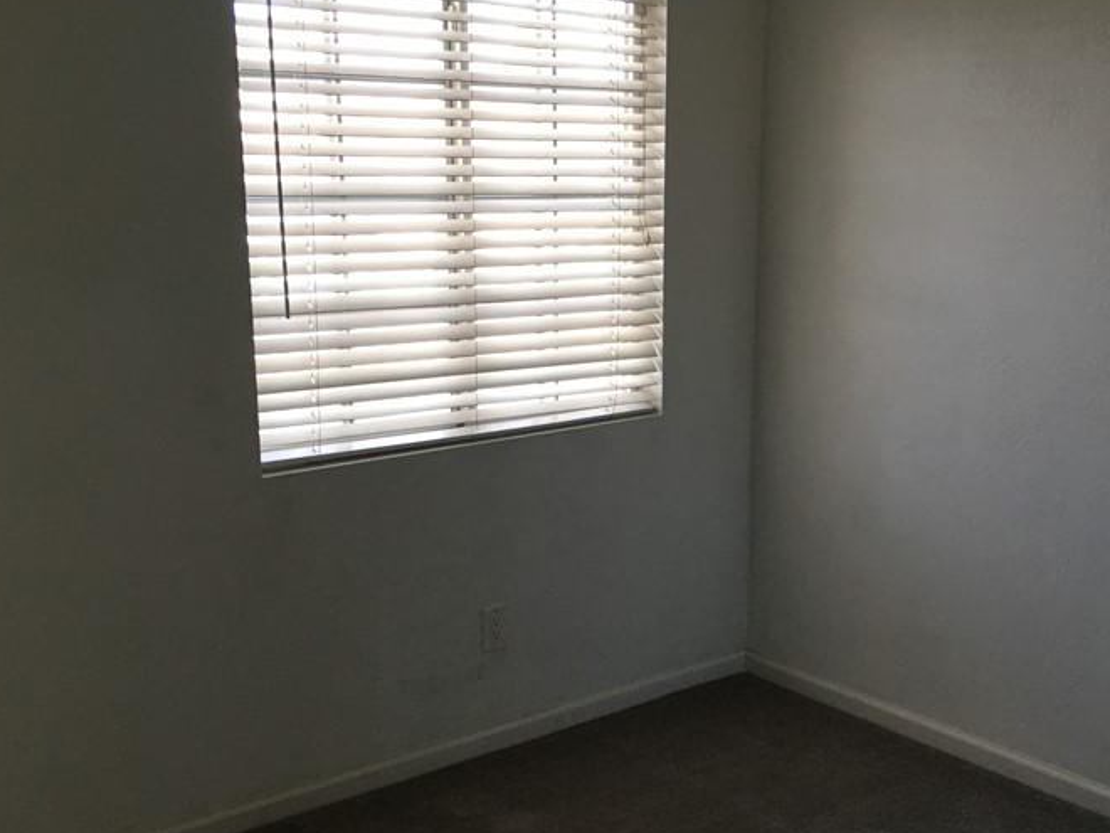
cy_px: 518
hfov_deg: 41.7
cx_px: 706
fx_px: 1443
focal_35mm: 45
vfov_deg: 32.0
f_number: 2.2
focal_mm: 4.15
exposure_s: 1/15
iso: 40
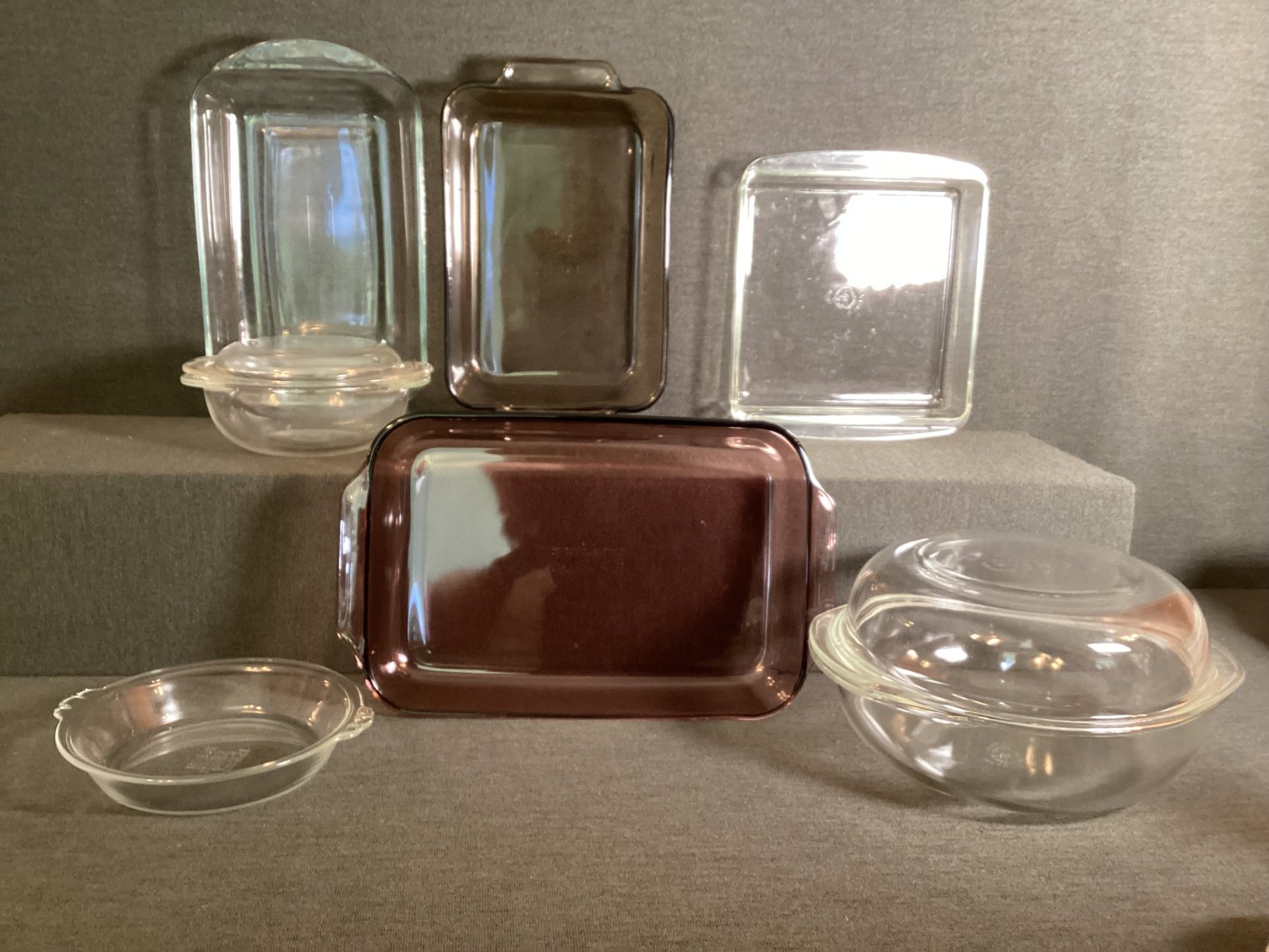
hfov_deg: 58.3
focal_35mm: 31
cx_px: 634
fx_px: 1137
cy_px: 476
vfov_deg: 45.4
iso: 400
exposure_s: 1/60
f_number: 2.4
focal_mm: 3.3
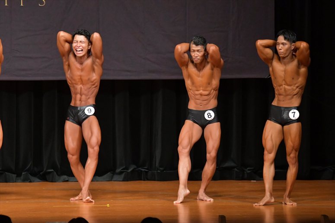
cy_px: 112
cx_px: 168
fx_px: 2372
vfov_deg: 5.4
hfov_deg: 8.1
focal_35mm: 255
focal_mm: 170
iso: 6400
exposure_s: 1/400
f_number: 5.6
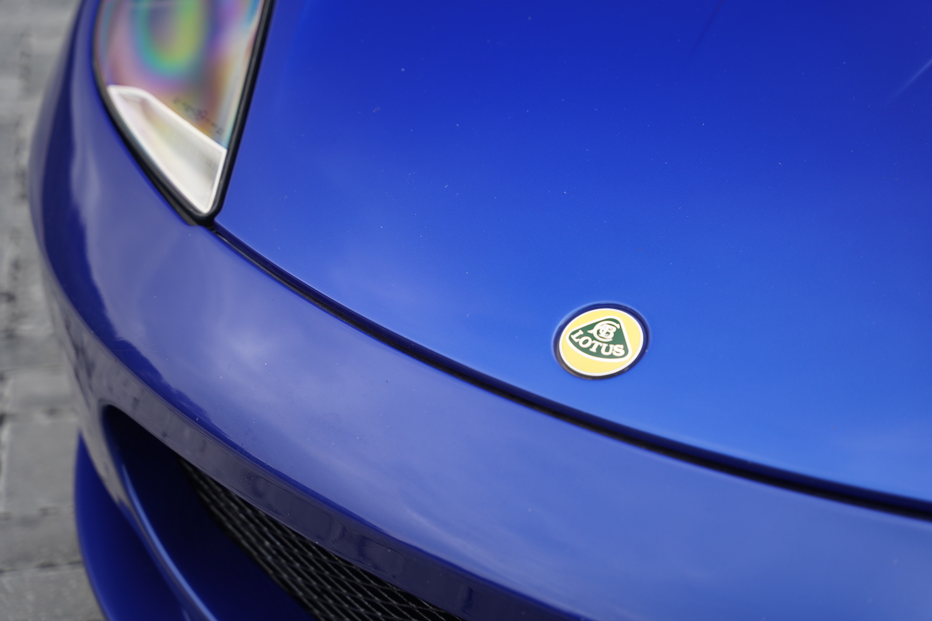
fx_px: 1683
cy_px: 310
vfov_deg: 20.9
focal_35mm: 65
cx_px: 466
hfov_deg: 31.0
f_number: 2.8
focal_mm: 65
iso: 100
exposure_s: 1/100
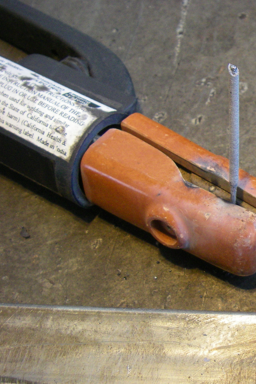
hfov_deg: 20.3
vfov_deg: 31.9
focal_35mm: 63
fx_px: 672
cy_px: 215
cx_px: 302
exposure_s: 1/50
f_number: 3.3
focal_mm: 6.3
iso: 320
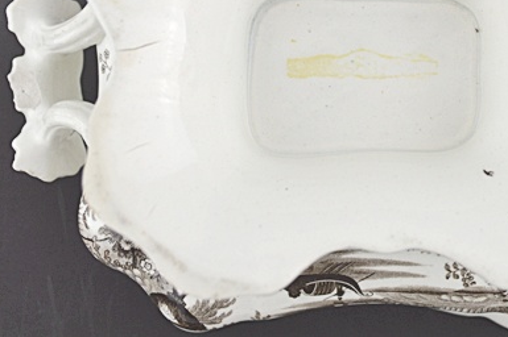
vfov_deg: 22.3
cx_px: 355
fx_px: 846
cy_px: 65
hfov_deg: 33.0
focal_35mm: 60
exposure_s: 1/80
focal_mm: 22
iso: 400
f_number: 4.5
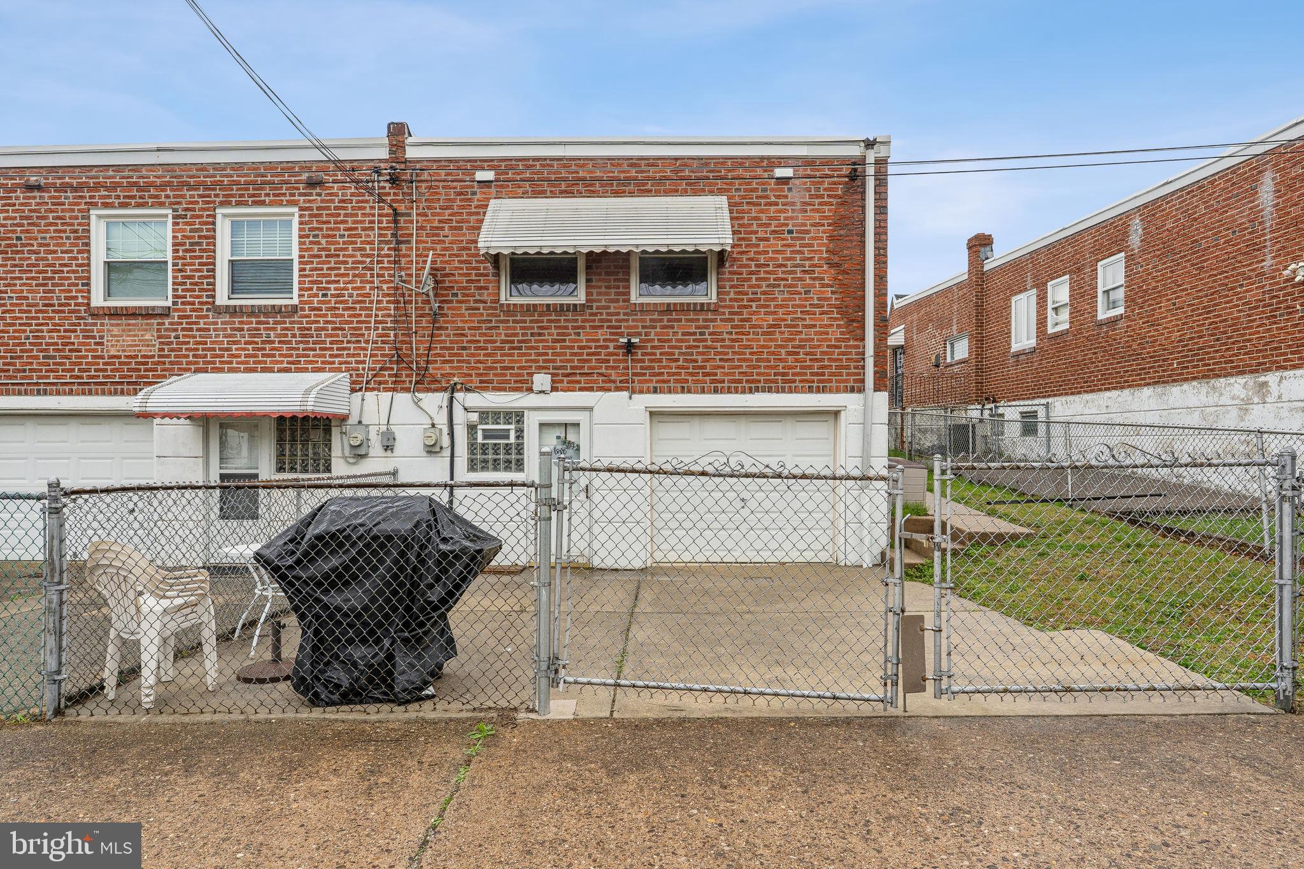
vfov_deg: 61.9
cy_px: 434
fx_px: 724
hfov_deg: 84.0
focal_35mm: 20
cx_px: 652
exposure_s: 1/160
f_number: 11
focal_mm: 20
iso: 640
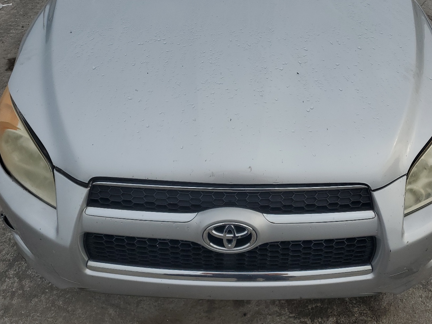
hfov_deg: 56.7
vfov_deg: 44.1
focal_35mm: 32
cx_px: 236
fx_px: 399
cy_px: 150
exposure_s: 1/3333
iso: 50
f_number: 1.5
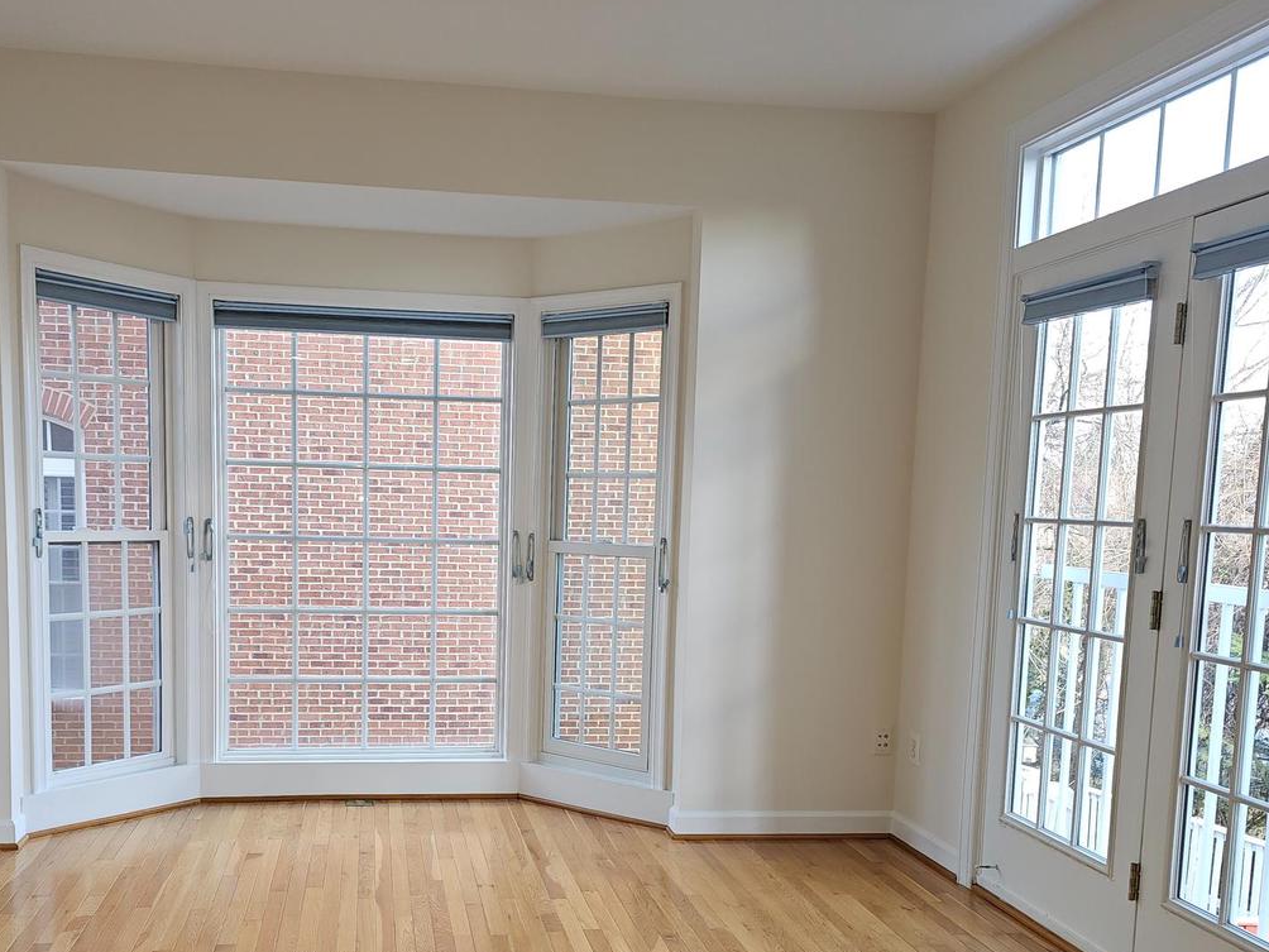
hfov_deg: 55.1
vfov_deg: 42.5
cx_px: 541
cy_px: 622
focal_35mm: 33
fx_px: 1210
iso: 50
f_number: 1.7
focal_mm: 6.3
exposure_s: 1/60
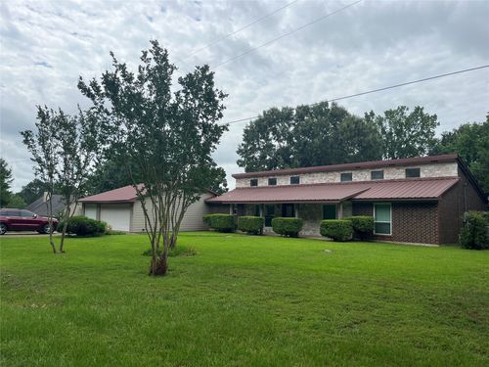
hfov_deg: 67.3
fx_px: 367
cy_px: 184
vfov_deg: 53.1
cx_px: 244
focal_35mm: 26
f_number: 1.6
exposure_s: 1/4310
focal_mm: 5.1
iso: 50
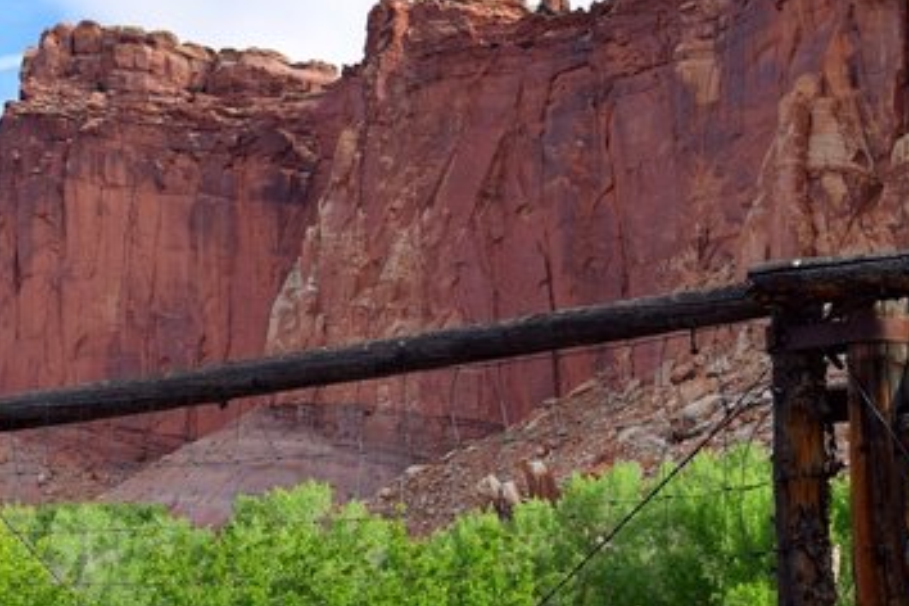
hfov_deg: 25.7
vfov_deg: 17.3
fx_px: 1991
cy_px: 401
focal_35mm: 79
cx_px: 398
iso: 100
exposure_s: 1/50
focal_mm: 31
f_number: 7.1
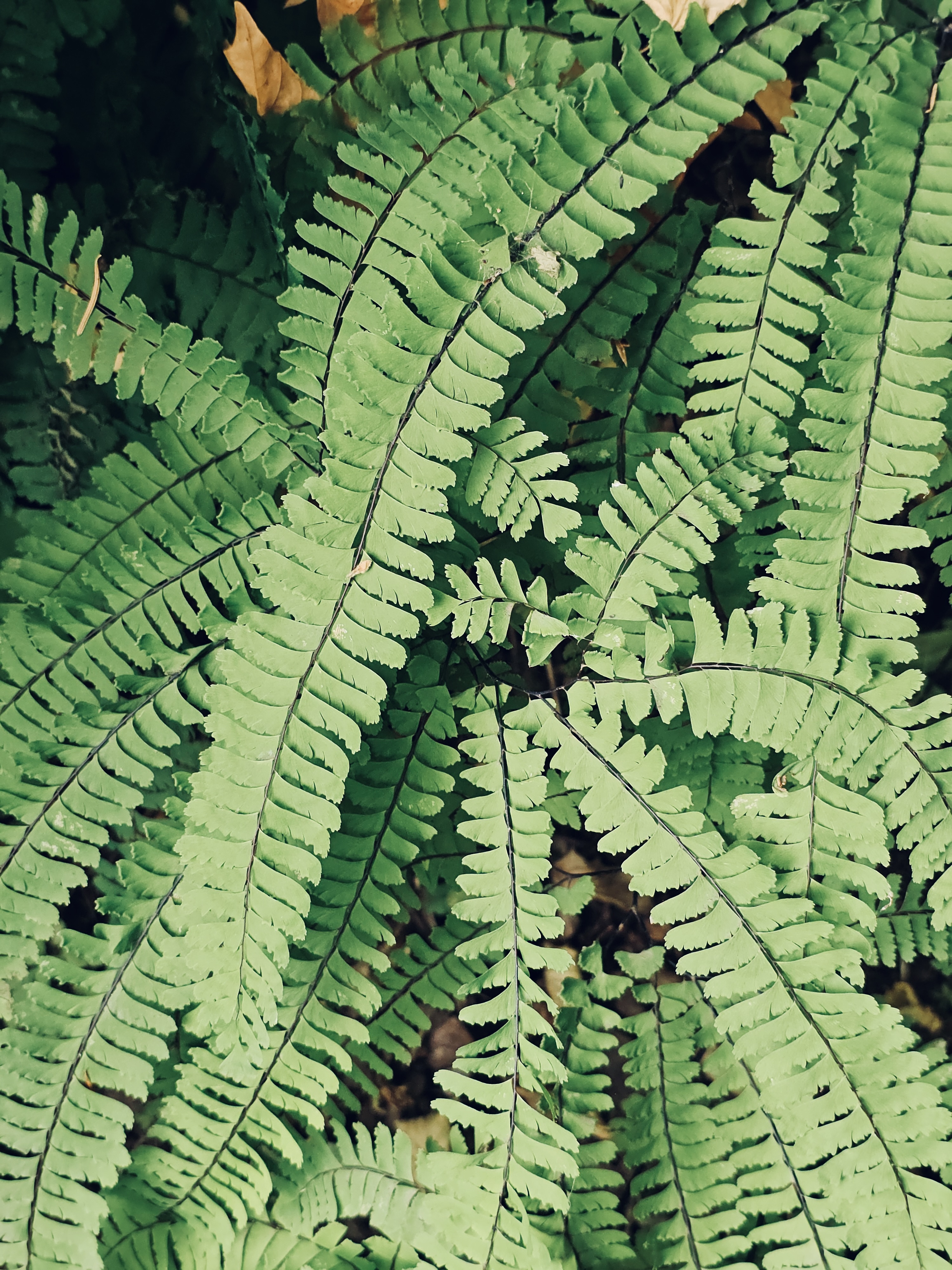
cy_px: 635
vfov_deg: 73.9
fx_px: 843
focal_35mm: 23
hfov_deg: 58.9
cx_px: 476
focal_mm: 6.3
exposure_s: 1/60
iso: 80
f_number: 1.7
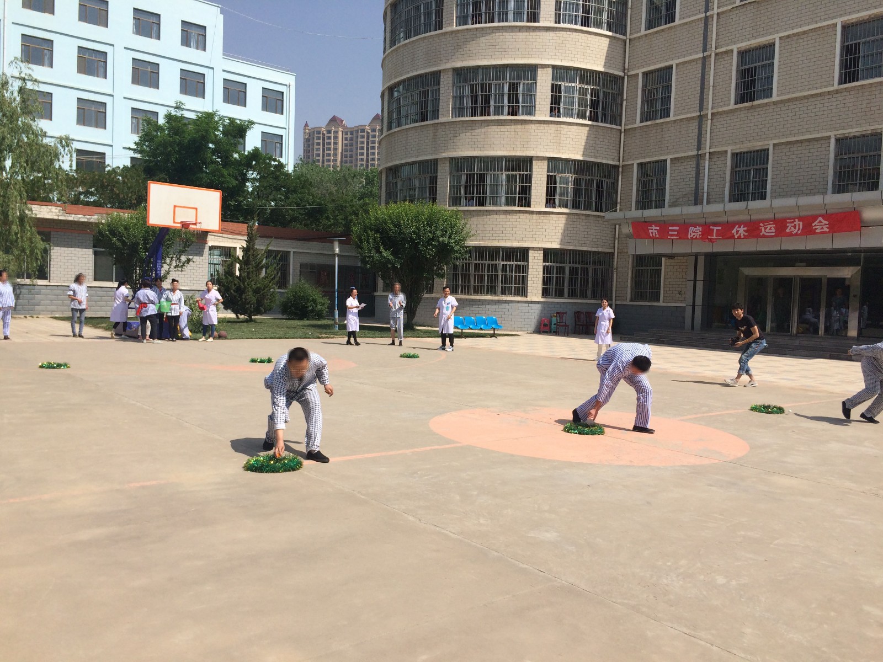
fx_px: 740
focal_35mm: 29
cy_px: 331
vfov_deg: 48.2
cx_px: 442
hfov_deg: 61.7
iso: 32
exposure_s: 1/2933
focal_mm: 4.15
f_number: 2.2
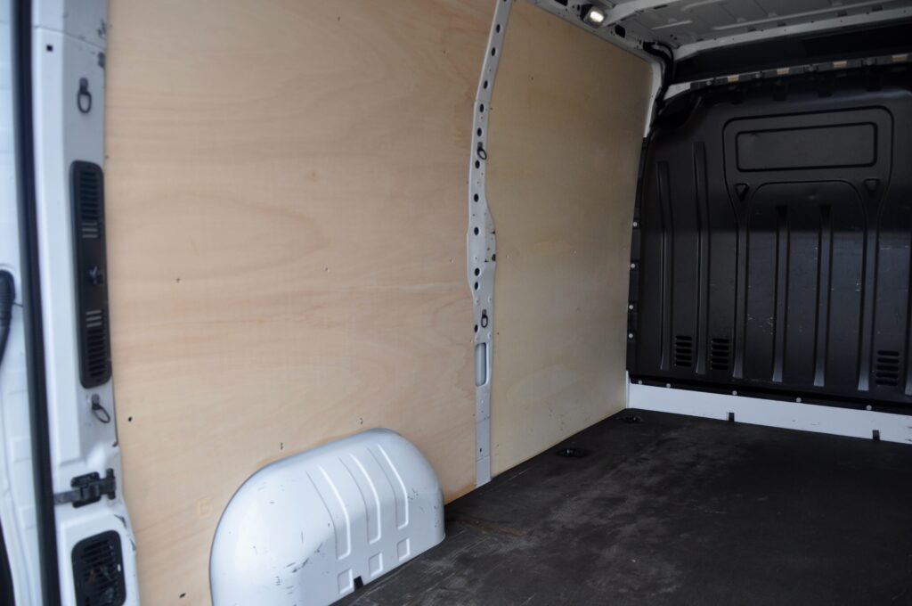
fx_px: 683
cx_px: 456
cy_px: 303
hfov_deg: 67.4
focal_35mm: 27
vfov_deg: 47.8
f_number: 4
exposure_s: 1/60
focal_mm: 18
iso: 400
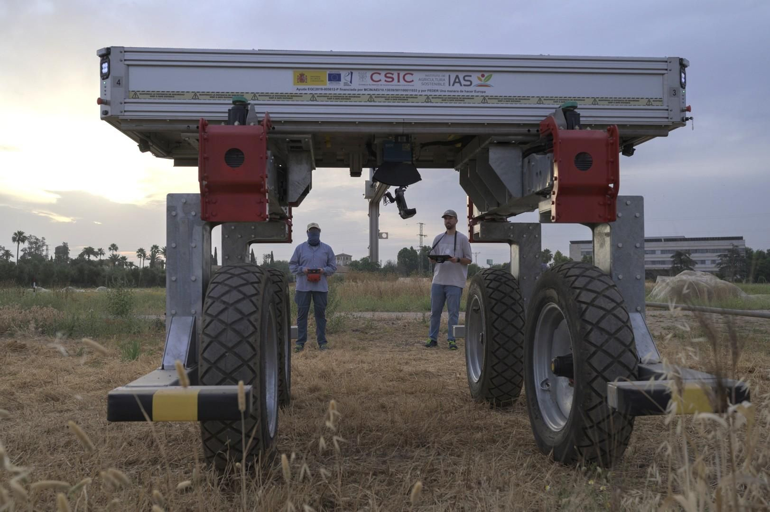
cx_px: 385
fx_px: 748
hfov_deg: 54.5
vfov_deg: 37.8
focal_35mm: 35
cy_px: 256
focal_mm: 35
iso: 125
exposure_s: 1/250
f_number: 5.6
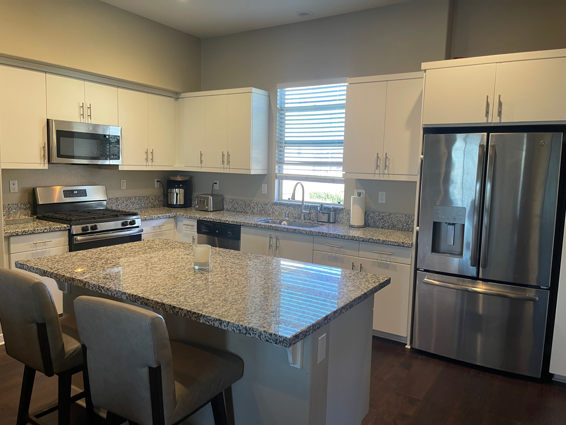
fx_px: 409
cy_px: 212
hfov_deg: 69.4
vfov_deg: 54.9
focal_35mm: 25
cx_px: 283
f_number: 1.6
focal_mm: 5.1
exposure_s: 1/60
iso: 80
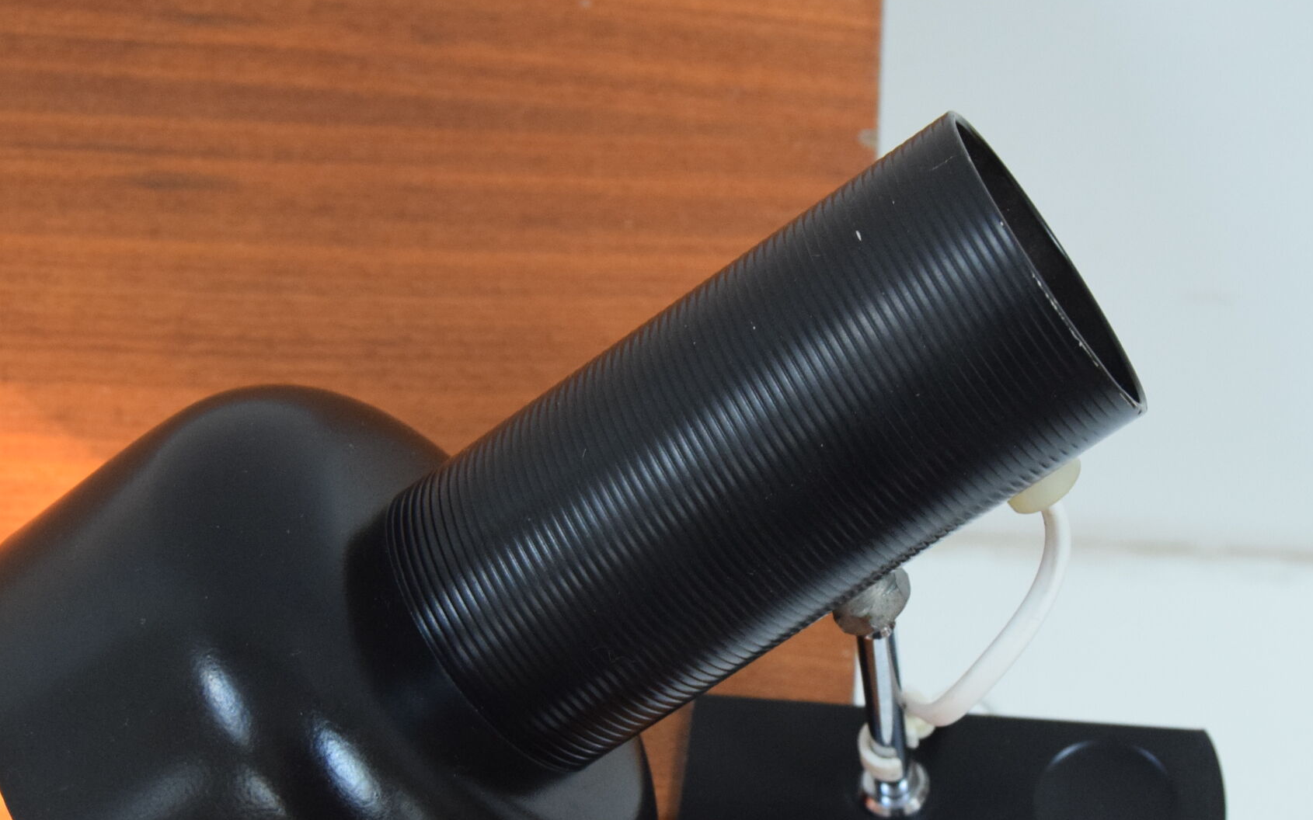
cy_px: 635
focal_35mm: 65
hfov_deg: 31.4
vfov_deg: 19.8
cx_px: 789
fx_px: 2326
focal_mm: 24
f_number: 5
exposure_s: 1/100
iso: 1600
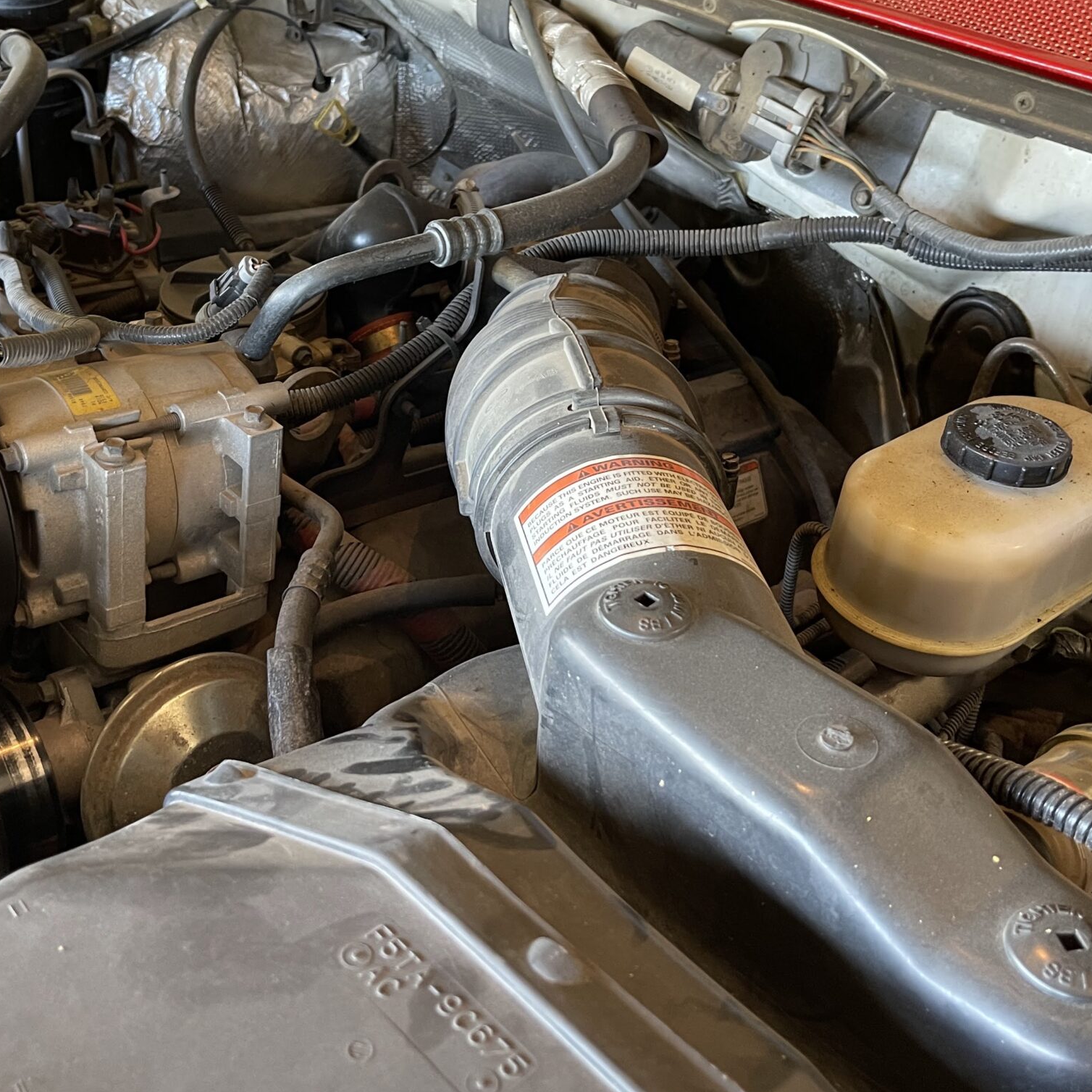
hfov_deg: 42.7
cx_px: 459
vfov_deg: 42.7
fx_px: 1392
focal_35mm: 39
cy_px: 461
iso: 250
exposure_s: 1/60
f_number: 1.6
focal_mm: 5.1
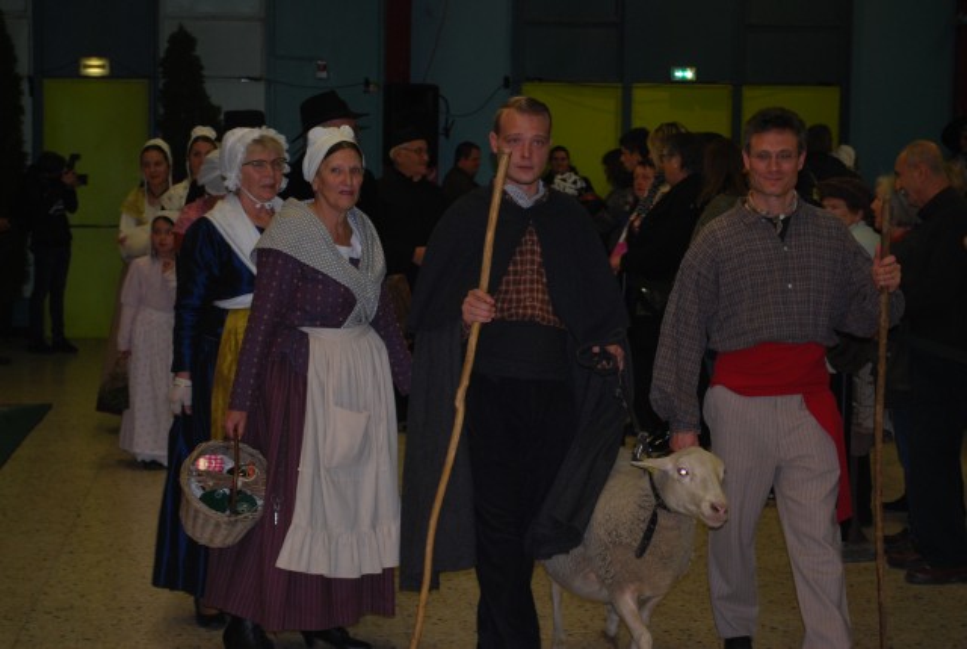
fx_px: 2220
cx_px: 484
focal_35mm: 82
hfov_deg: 24.6
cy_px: 324
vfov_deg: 16.6
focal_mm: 55
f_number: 5.6
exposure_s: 1/60
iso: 400
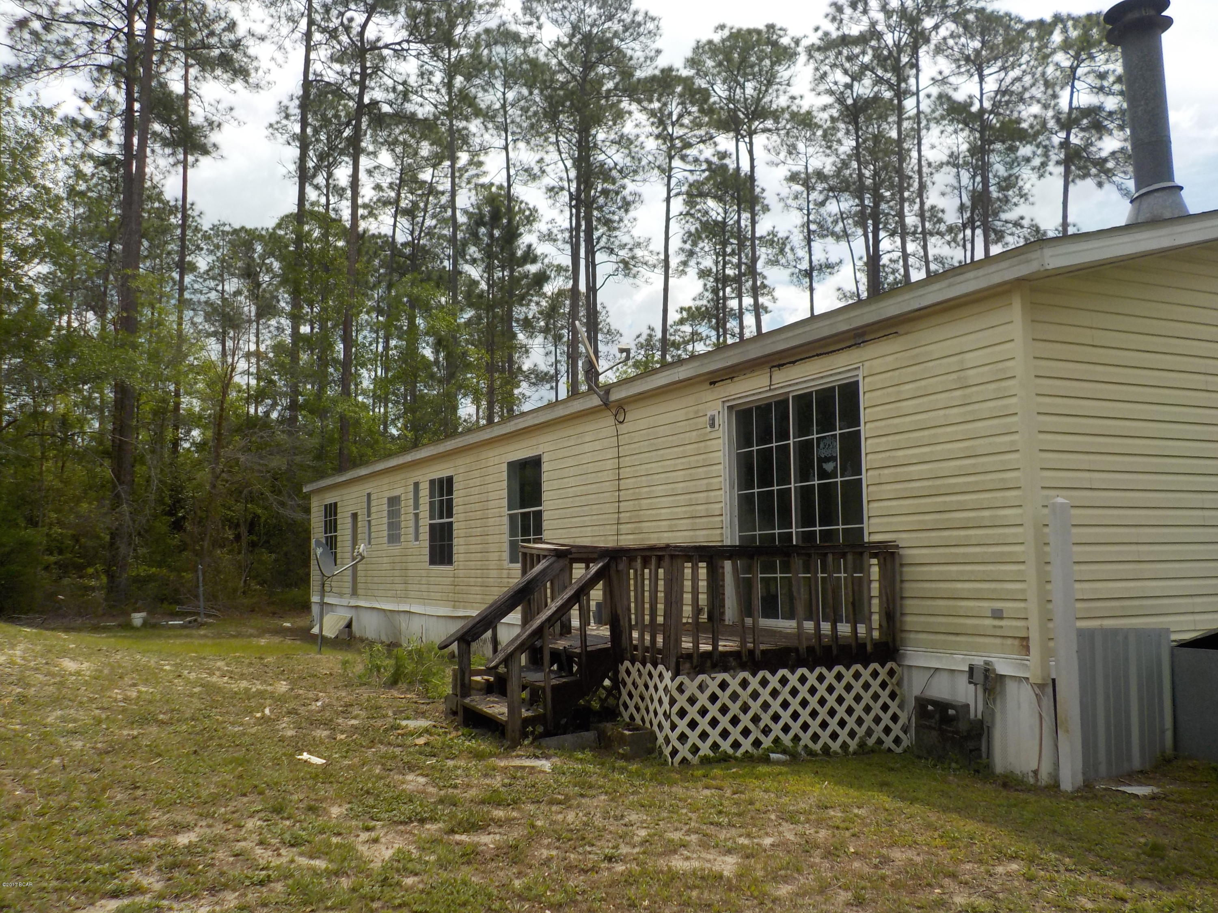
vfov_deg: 46.8
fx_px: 1056
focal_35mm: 30
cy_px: 456
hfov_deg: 60.0
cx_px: 609
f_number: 3.3
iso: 125
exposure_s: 1/1250
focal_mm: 4.1
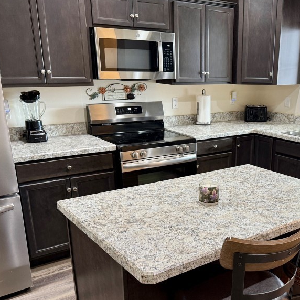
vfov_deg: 43.5
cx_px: 222
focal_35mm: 38
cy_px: 187
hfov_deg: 42.6
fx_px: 373
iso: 200
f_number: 1.78
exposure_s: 1/60
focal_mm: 6.76
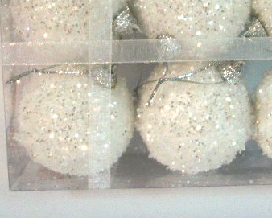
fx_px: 580
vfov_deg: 21.1
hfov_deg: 26.2
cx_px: 188
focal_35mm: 72
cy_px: 60
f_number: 3.5
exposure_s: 1/20
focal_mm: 6.6
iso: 150
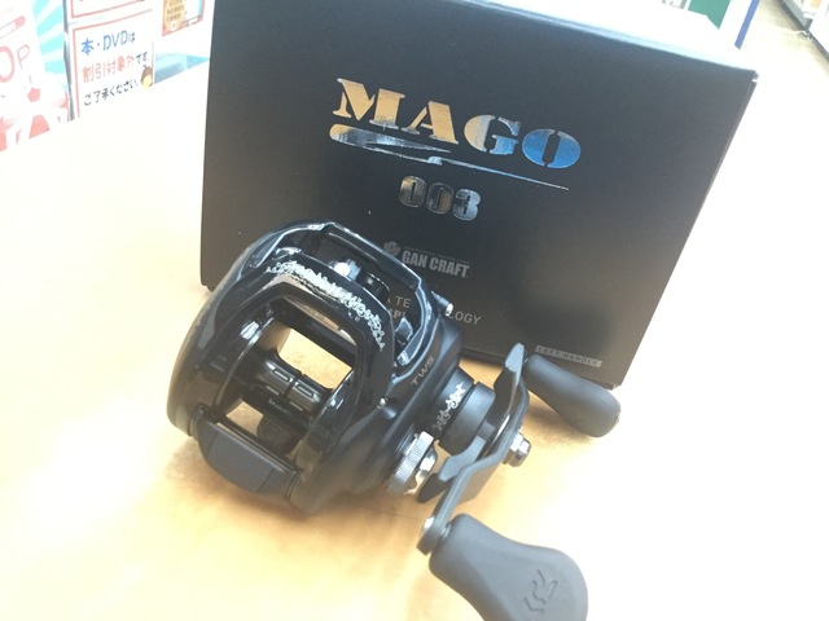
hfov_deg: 58.4
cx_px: 414
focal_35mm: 31
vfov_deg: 45.4
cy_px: 310
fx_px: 742
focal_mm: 3.3
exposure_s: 1/33
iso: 250
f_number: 2.4
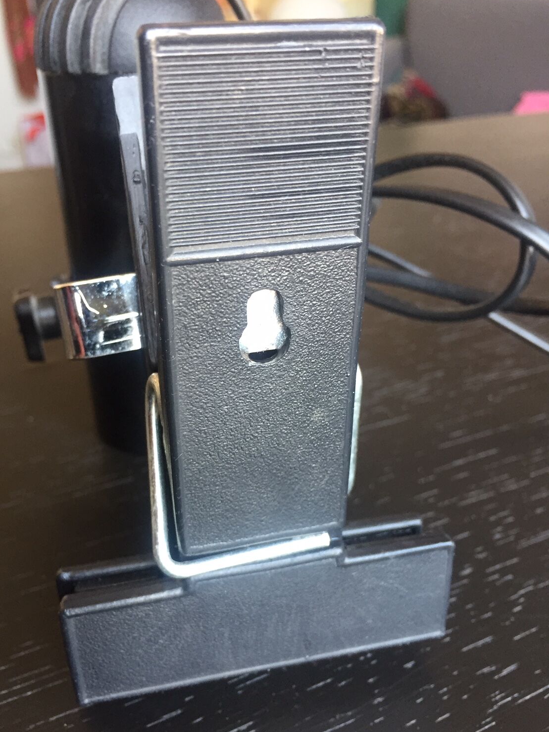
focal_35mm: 32
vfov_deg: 56.7
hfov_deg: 44.1
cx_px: 248
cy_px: 399
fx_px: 677
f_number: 2.2
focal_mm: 4.15
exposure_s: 1/33
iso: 160
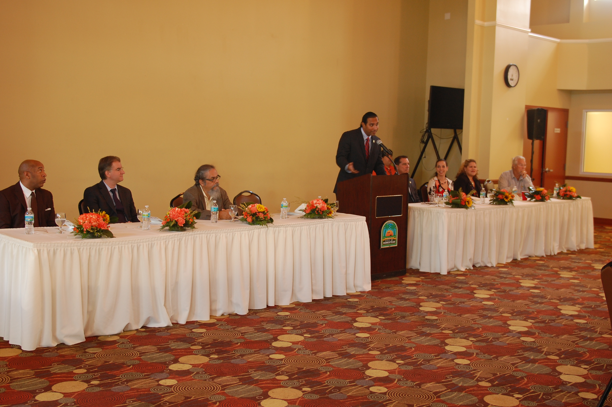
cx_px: 306
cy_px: 204
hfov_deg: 45.0
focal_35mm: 44
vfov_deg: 30.8
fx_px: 739
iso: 400
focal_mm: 29
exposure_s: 1/20
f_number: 2.8
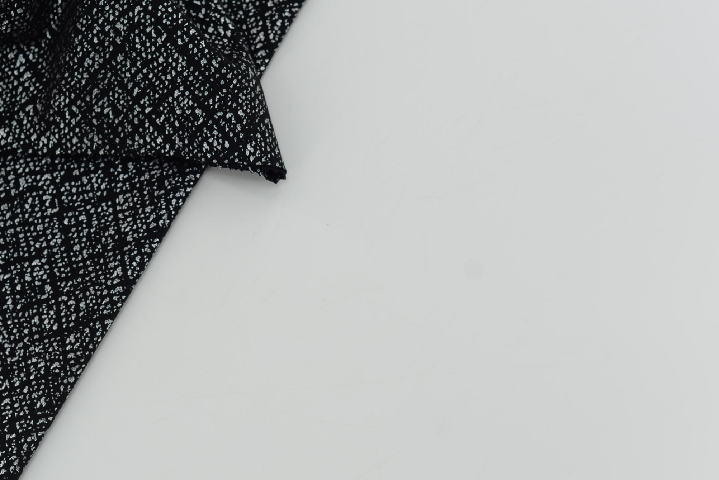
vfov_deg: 18.2
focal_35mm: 75
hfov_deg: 26.8
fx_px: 1499
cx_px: 243
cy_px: 242
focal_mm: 50
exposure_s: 1/160
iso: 100
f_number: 4
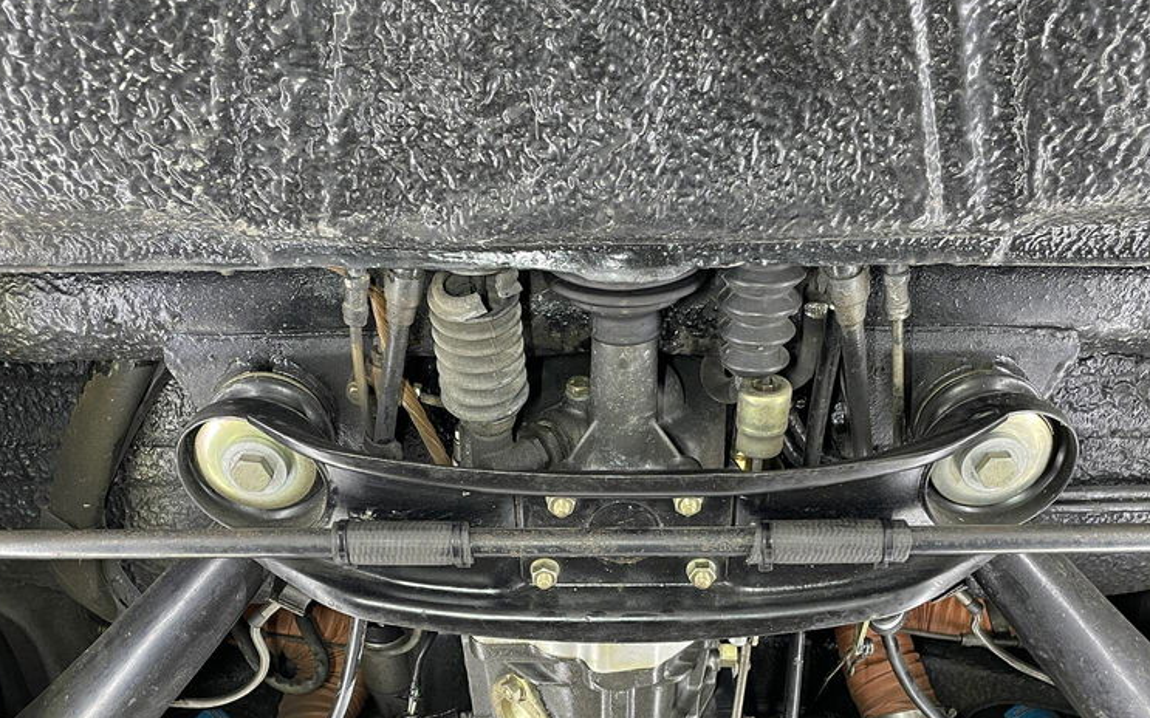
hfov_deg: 51.5
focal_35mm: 38
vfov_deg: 32.5
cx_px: 594
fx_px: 1191
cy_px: 585
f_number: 1.6
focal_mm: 4.2
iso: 80
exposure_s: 1/50
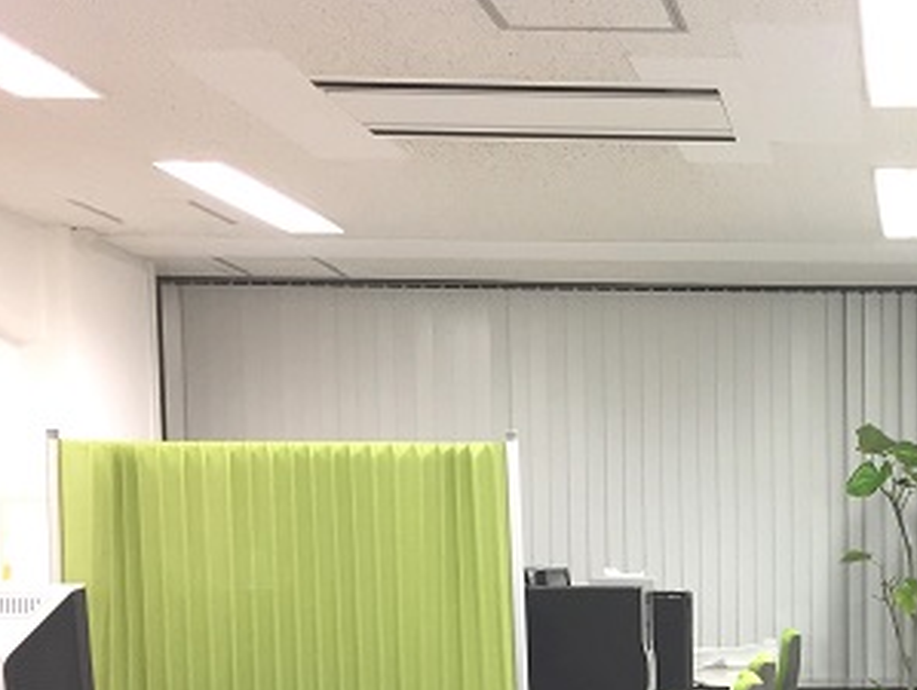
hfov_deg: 28.8
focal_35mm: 62
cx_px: 960
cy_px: 678
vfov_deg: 22.8
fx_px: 1644
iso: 32
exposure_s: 1/30
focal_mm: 4.15
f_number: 2.2
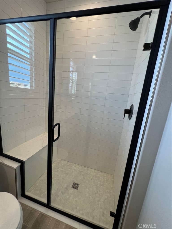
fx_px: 86
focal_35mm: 13
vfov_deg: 106.2
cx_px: 86
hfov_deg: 89.9
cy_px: 114
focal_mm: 1.57
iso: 160
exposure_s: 1/120
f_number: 1.8
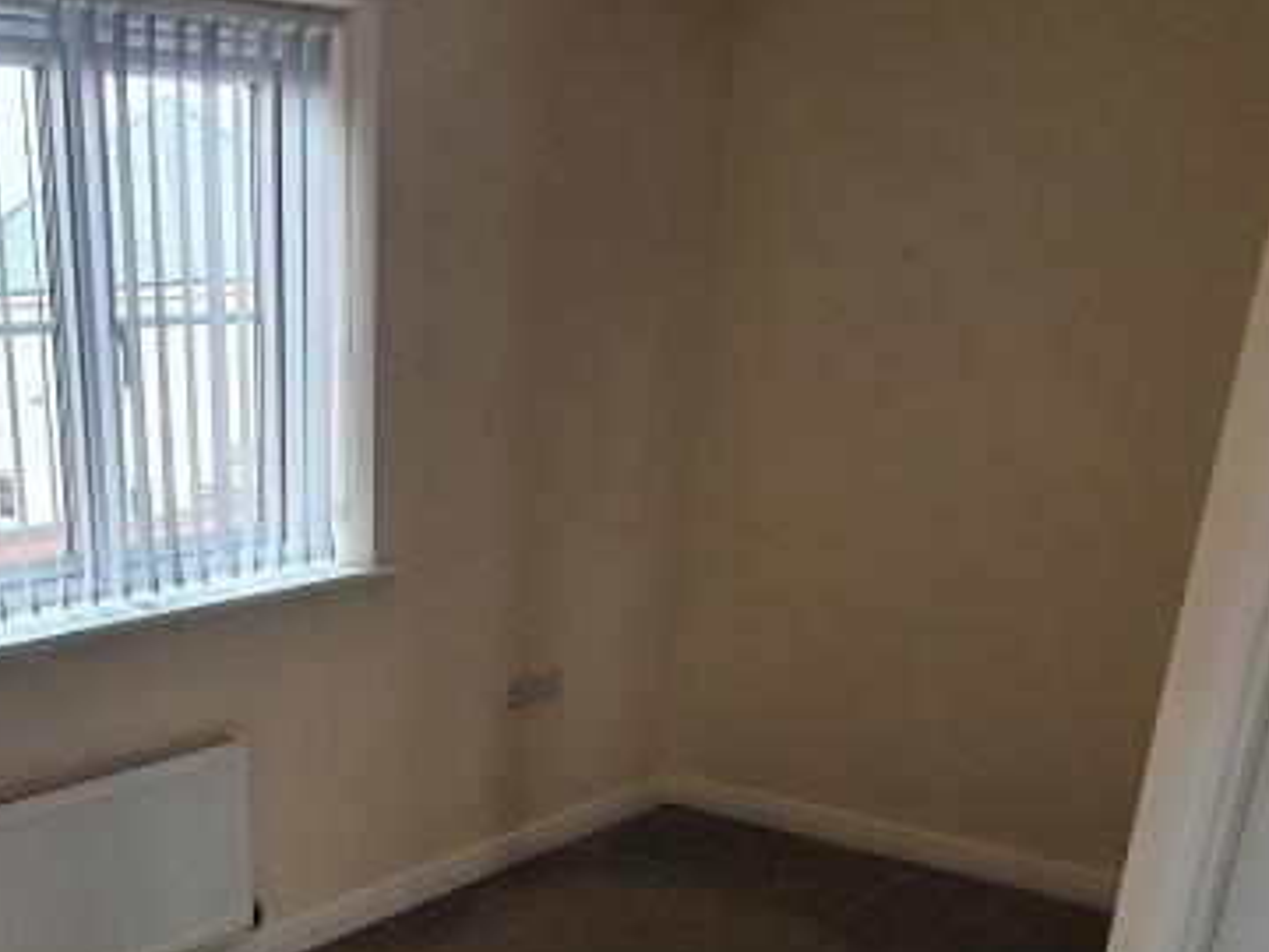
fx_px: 1356
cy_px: 889
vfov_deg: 35.9
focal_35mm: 37
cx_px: 226
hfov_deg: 47.0
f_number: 2.2
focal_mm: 1.8
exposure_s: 1/50
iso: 80
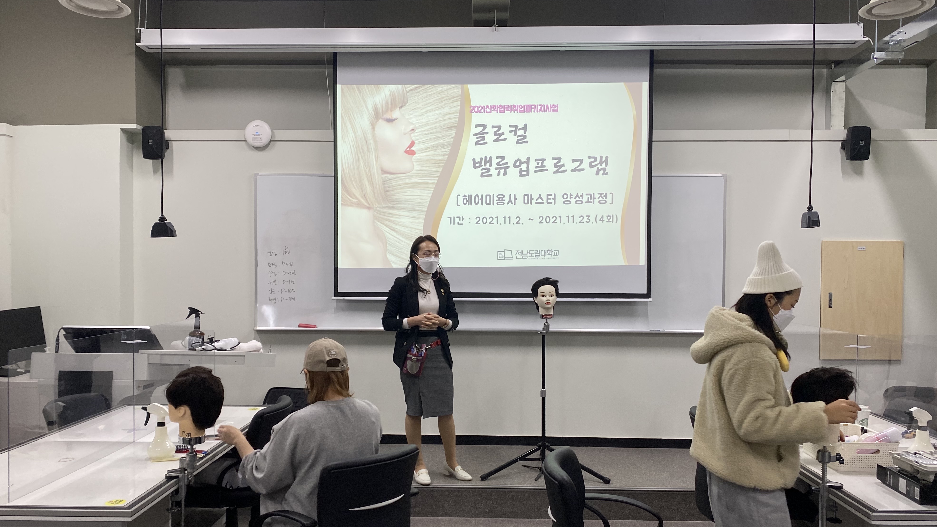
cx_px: 479
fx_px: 721
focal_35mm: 29
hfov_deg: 66.1
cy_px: 292
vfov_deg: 40.1
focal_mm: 4.25
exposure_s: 1/82
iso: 100
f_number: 1.8
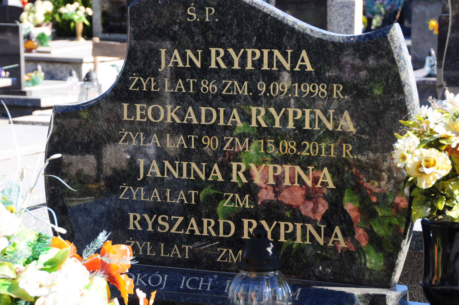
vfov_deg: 11.4
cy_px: 152
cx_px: 230
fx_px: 1528
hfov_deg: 17.1
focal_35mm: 120
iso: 320
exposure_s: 1/250
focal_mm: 80
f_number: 7.1
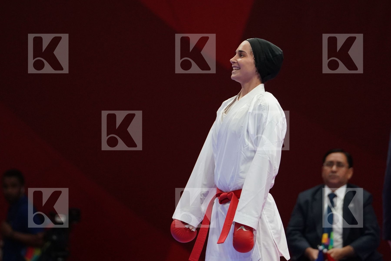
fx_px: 4083
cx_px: 196
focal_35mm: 376
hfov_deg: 5.5
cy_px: 130
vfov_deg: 3.7
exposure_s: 1/1000
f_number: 4
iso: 3200
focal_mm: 251
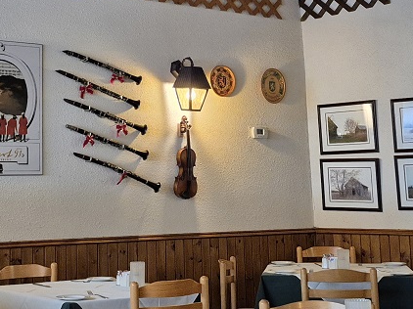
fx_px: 859
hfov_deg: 26.8
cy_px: 66
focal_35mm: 72
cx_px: 128
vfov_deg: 20.2
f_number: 1.8
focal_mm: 5.4
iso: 640
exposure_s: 1/60
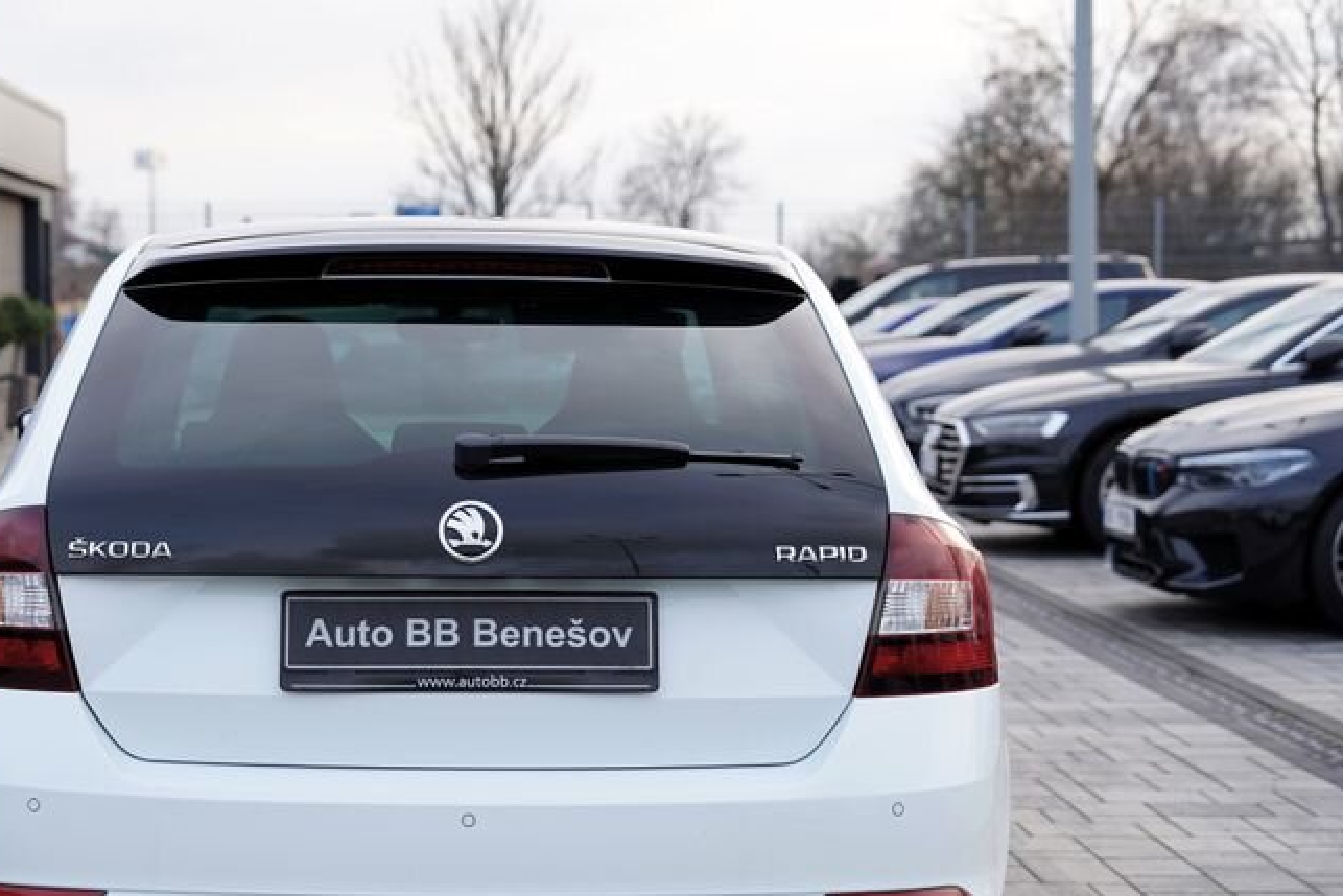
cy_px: 609
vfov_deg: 17.5
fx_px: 2910
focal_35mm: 78
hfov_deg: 25.9
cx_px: 472
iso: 100
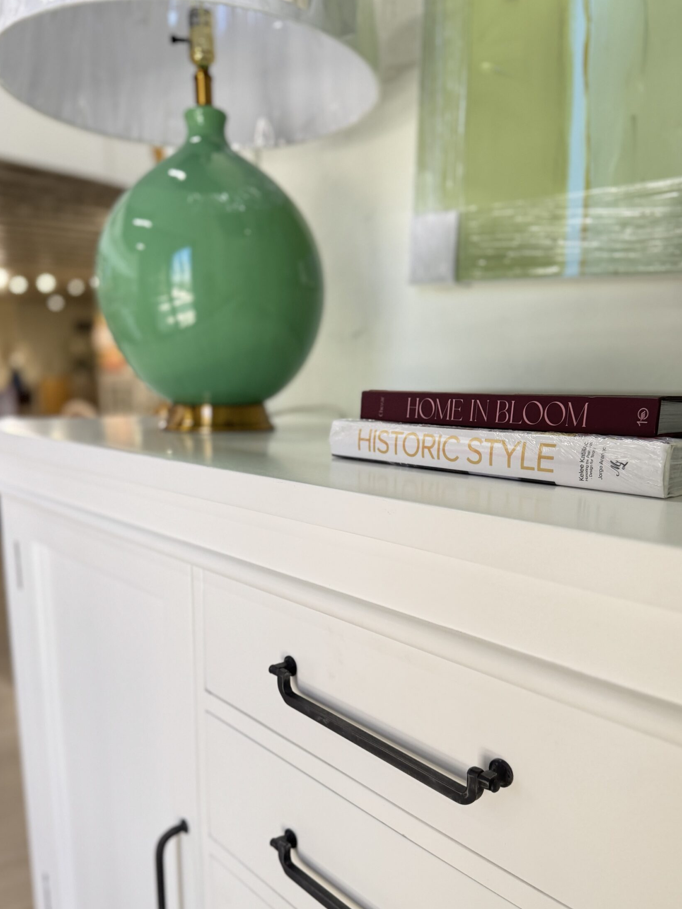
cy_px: 517
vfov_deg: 63.2
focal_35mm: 28
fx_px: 735
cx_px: 368
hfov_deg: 49.7
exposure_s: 1/120
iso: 200
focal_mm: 6.76
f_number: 1.78
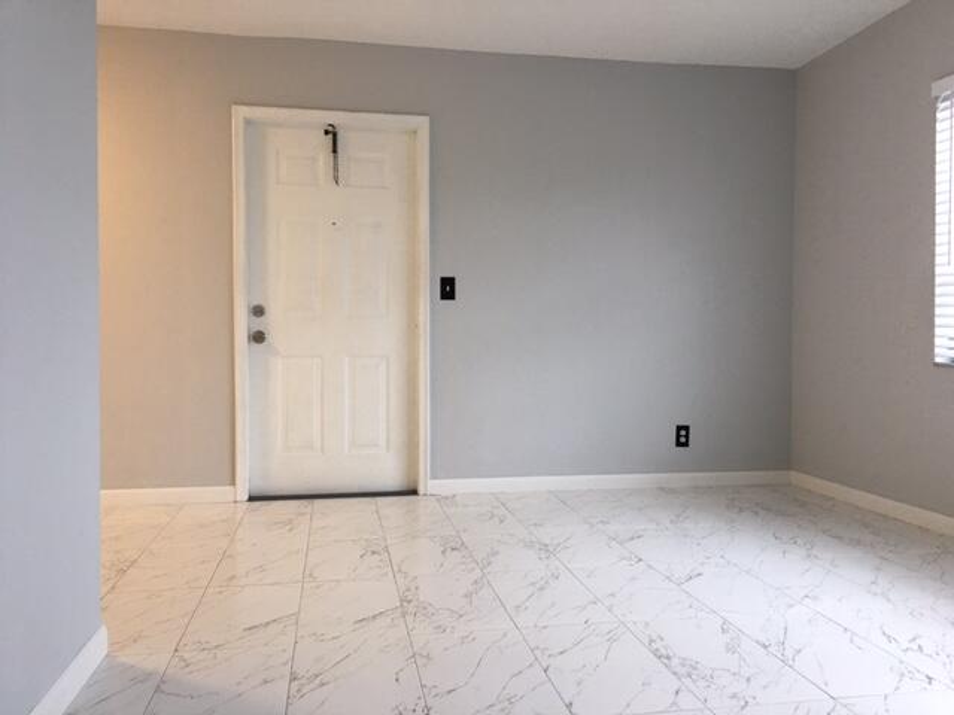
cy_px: 358
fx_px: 799
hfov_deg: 61.7
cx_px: 477
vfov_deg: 48.2
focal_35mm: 29
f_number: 2.2
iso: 40
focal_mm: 4.15
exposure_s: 1/30
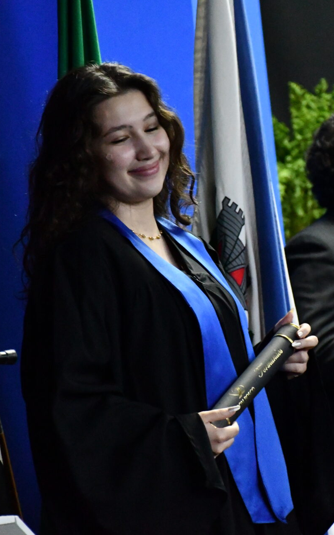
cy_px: 268
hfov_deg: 6.0
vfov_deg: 9.6
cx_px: 236
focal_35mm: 218
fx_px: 3175
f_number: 5.3
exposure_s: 1/80
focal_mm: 95
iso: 12800
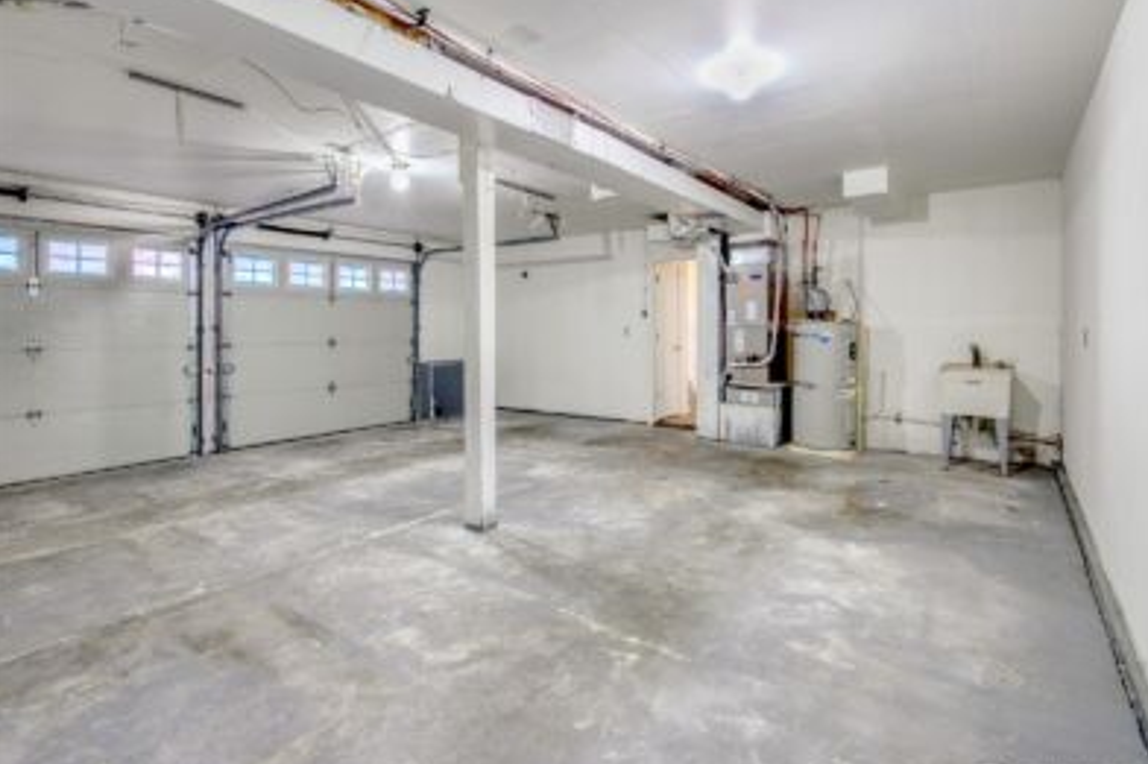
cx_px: 574
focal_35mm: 17
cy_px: 375
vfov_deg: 70.4
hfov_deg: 93.3
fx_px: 542
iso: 200
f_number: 6.3
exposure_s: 1
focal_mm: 8
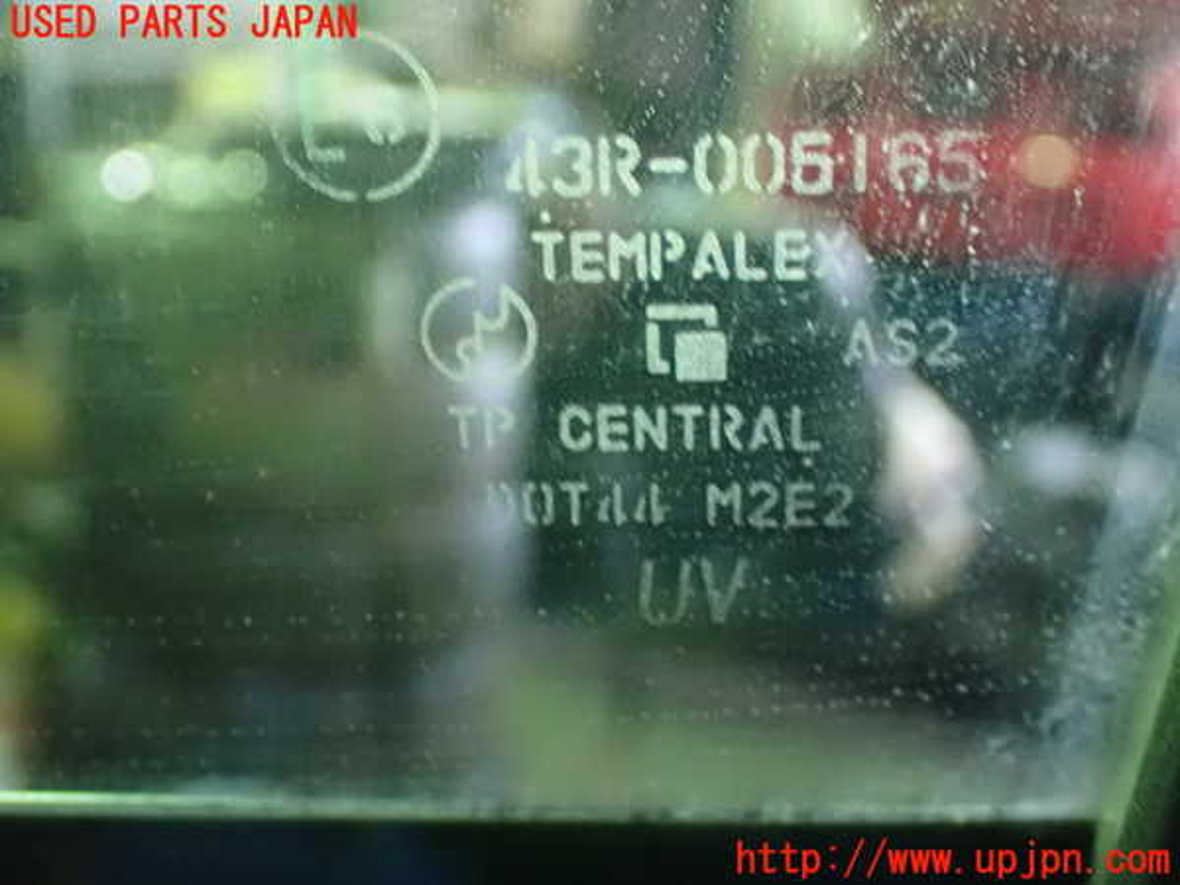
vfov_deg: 27.0
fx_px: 1841
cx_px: 590
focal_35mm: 54
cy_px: 442
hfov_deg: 35.5
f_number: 3.3
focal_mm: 9.65
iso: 1600
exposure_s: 1/20
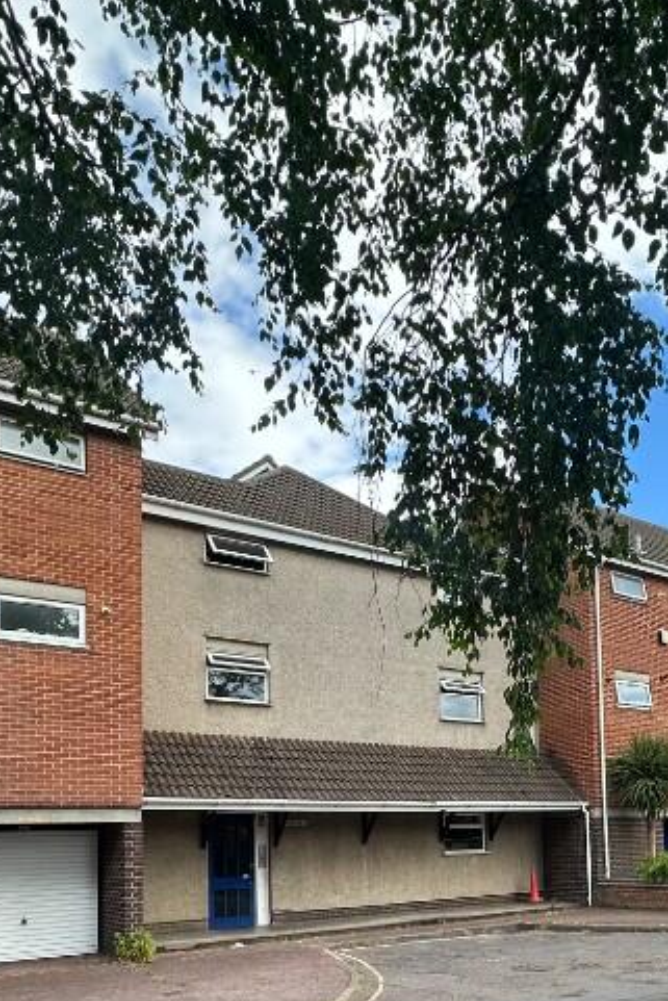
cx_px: 485
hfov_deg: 41.3
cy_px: 791
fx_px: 862
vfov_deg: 56.2
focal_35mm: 31
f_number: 2.2
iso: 40
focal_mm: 2.22
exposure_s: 1/537
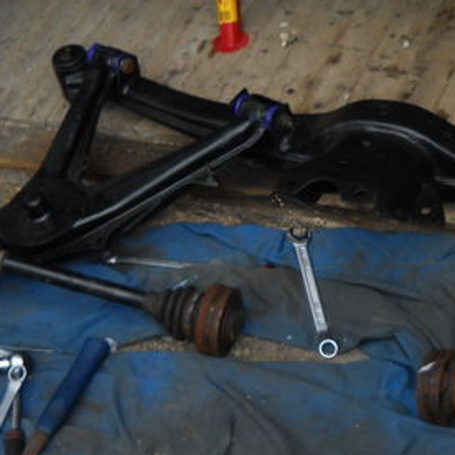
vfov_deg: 20.6
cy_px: 229
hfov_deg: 20.3
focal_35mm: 84
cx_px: 401
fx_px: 1249
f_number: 3.1
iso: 64
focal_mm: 6.72
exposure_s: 1/148
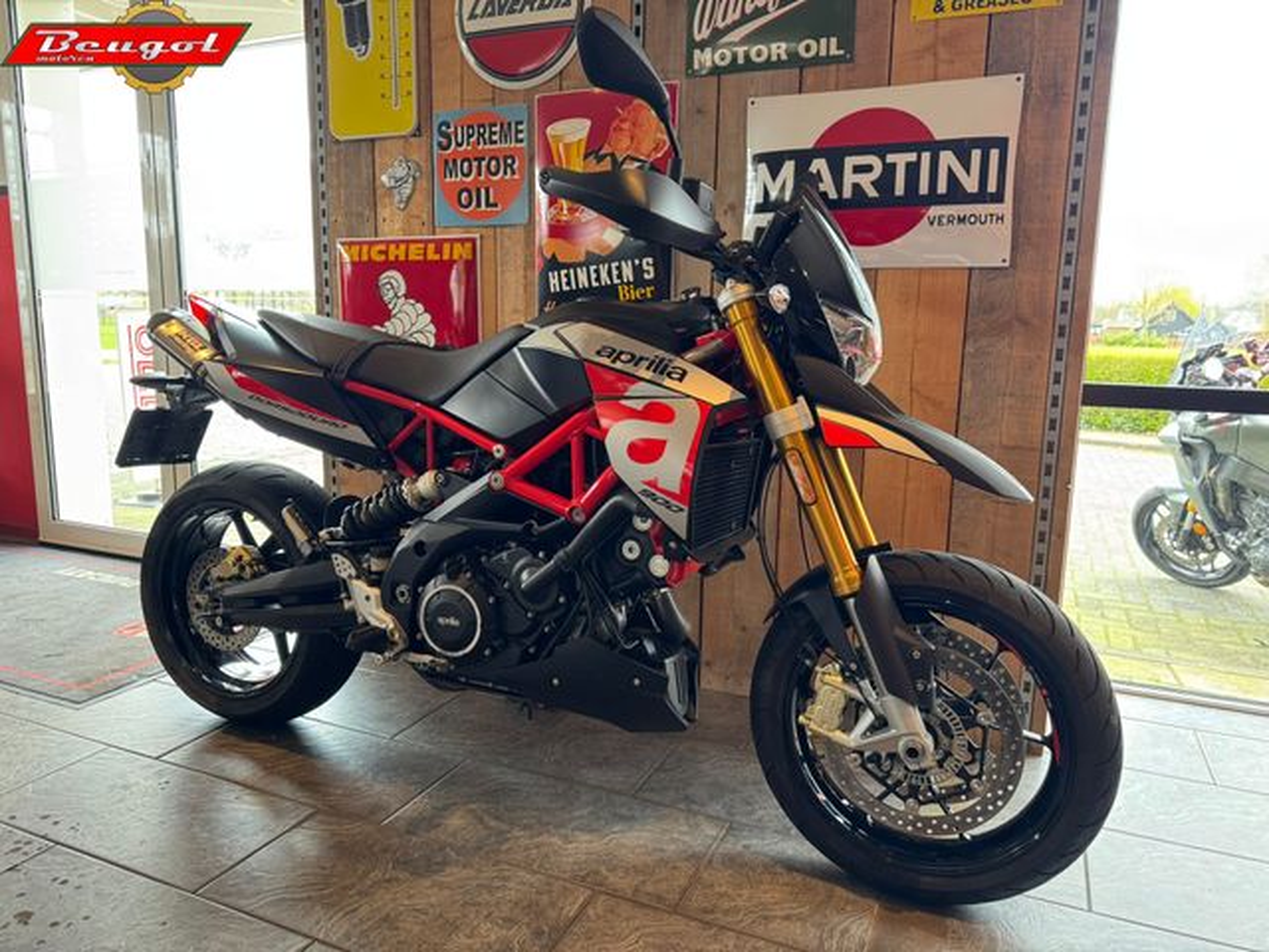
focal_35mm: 24
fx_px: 880
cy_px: 476
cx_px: 634
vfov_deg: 56.8
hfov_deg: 71.6
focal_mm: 6.76
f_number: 1.78
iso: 320
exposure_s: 1/50
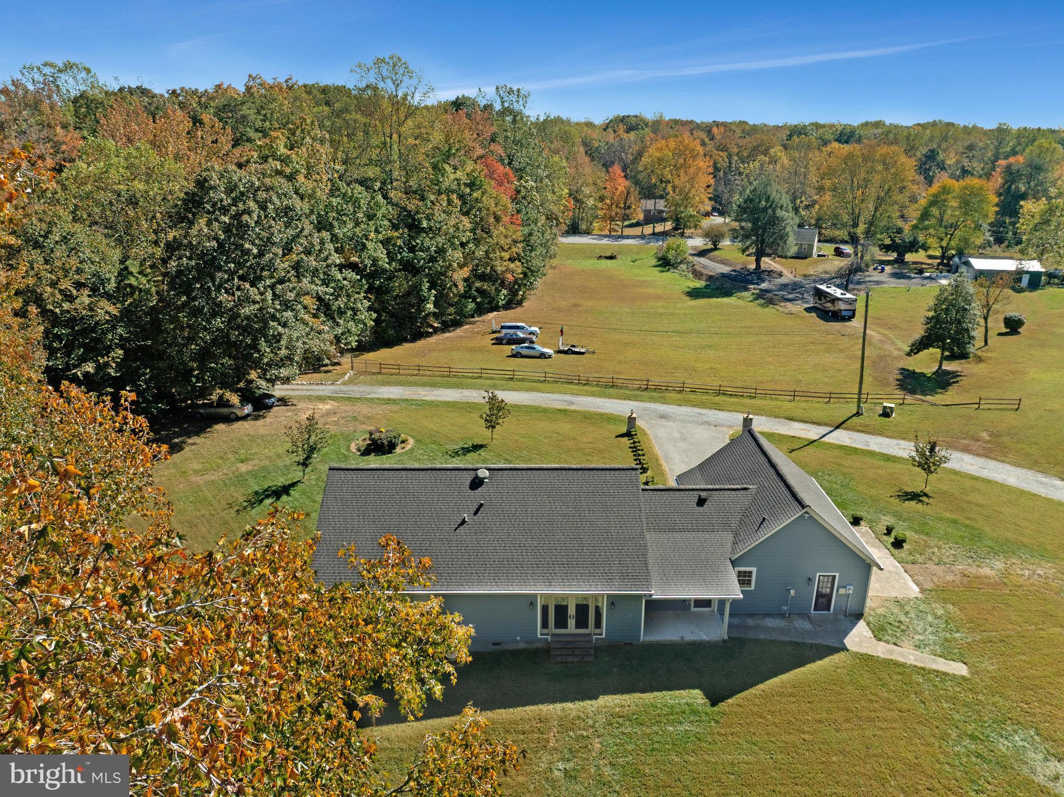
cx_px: 532
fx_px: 737
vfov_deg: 56.8
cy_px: 398
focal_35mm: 24
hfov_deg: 71.6
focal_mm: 12.29
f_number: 2.8
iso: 380
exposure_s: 1/2500
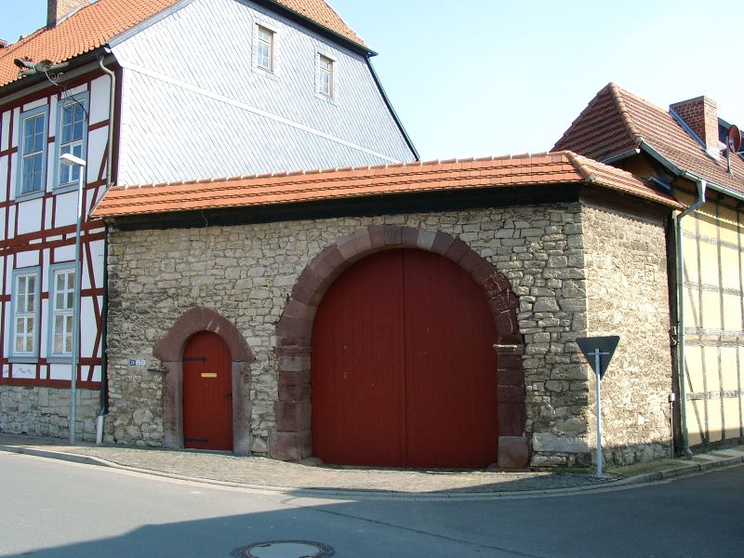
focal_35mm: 34
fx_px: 731
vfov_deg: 41.8
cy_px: 279
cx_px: 372
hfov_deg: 54.0
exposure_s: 1/287
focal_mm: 7.13
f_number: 4
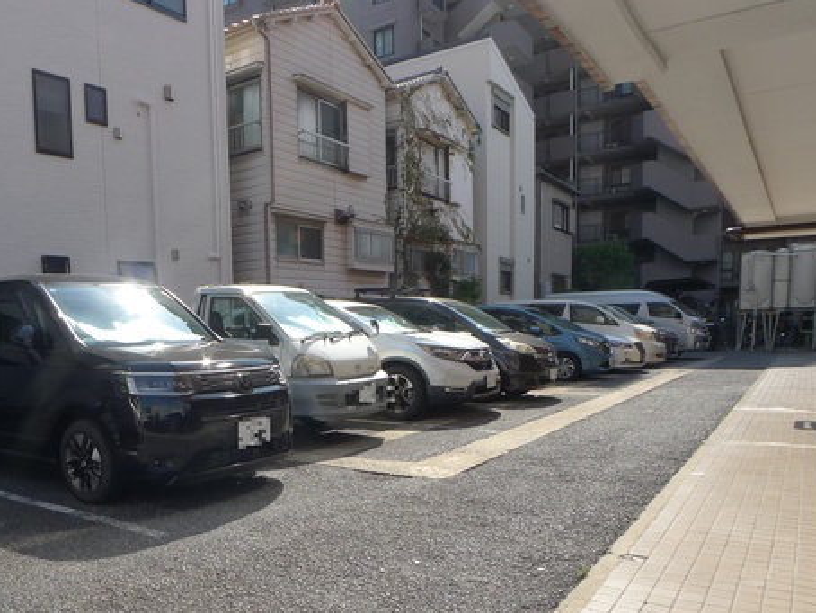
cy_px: 454
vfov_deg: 37.8
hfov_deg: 48.9
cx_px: 248
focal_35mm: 37
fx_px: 873
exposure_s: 1/500
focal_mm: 5.1
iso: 80
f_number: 3.5
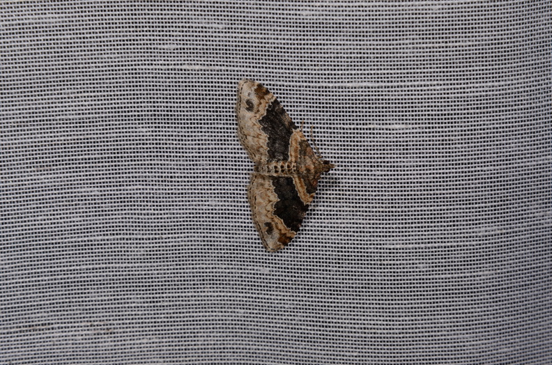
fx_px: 1950
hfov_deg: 16.1
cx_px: 276
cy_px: 182
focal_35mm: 128
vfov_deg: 10.7
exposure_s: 1/60
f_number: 25
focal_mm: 85
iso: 100
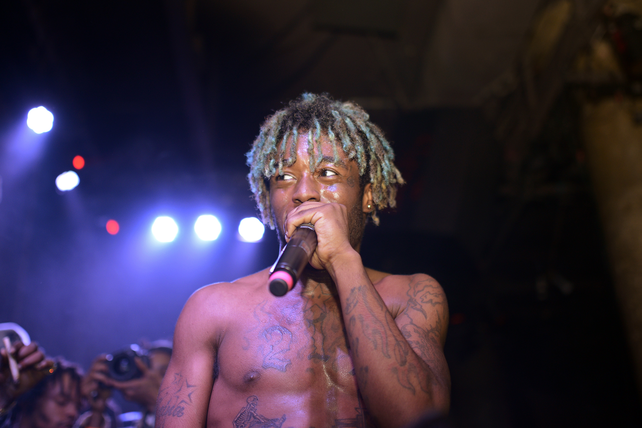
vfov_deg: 37.9
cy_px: 214
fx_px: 624
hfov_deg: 54.4
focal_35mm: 35
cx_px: 321
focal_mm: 35
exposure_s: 1/250
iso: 500
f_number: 1.4
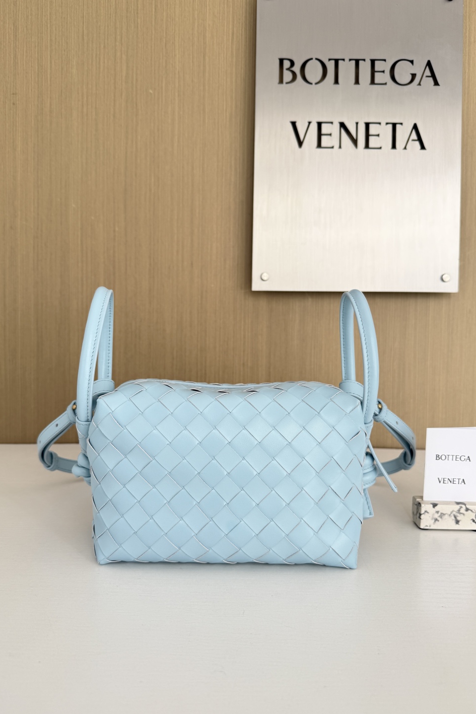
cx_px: 227
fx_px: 496
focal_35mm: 25
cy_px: 357
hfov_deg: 51.3
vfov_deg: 71.5
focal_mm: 6.76
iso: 80
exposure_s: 1/121
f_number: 1.78
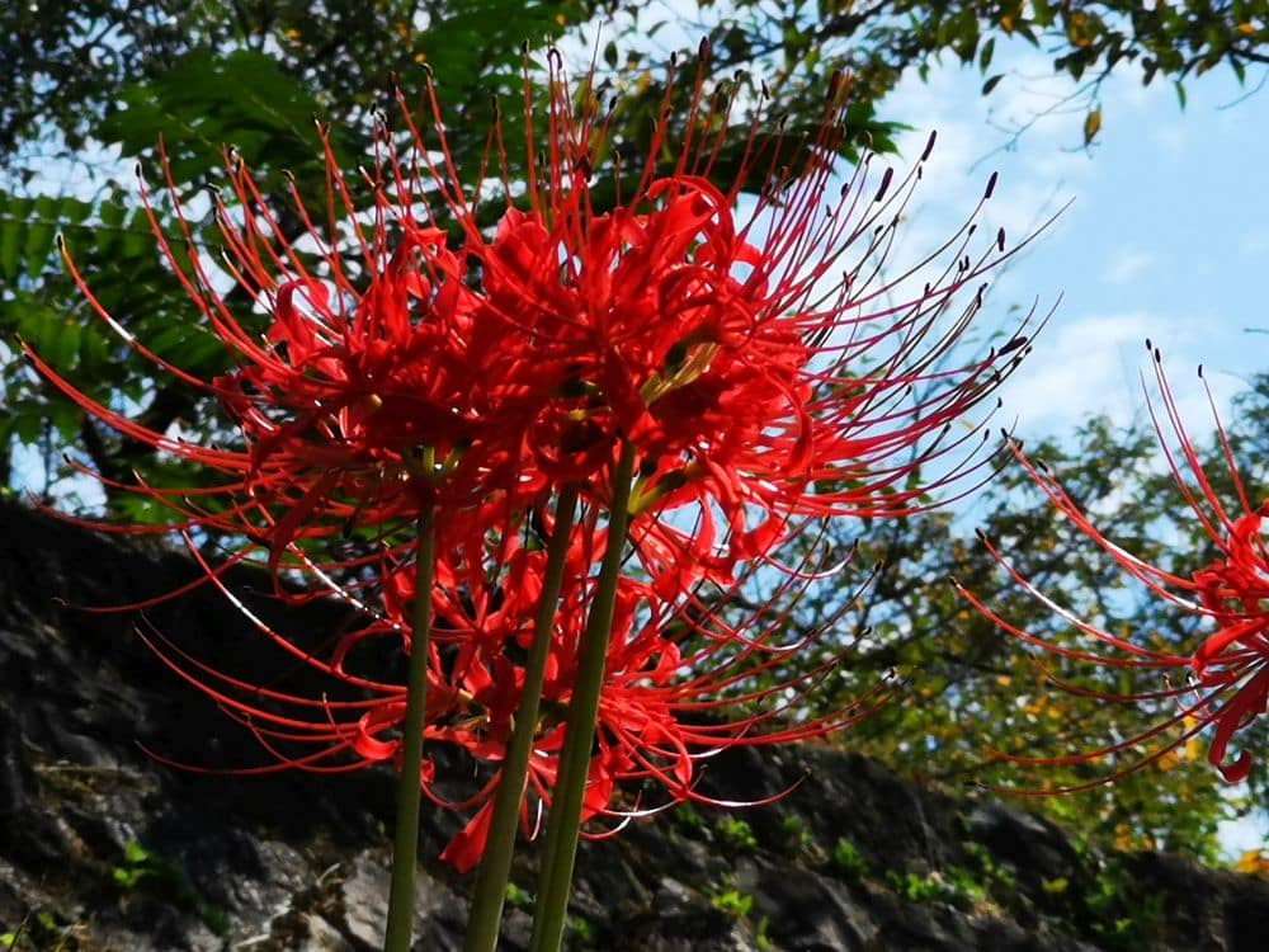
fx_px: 4876
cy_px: 476
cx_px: 634
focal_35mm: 133
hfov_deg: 14.8
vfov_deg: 11.1
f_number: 2.4
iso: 50
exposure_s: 1/1773
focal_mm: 3.95
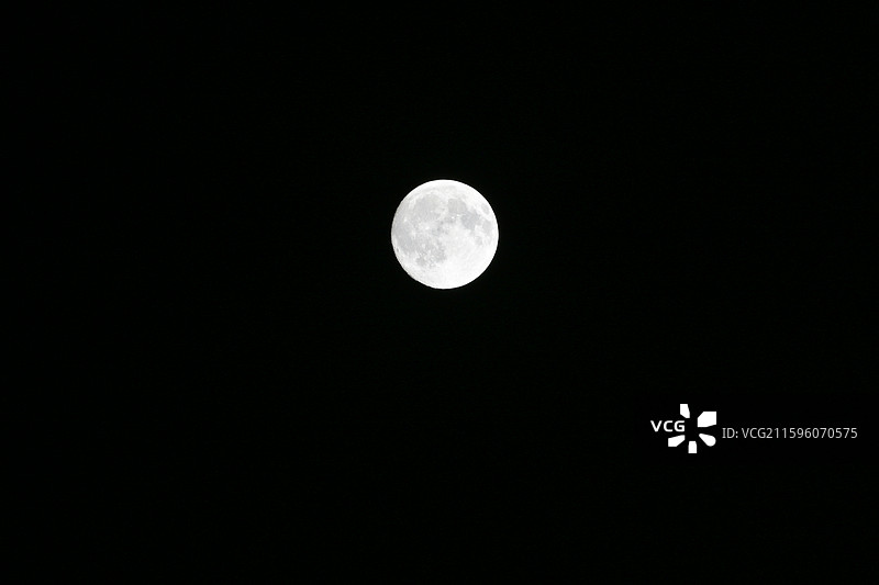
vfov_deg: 3.1
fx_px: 10985
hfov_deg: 4.6
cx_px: 440
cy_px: 292
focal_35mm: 450
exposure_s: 1/200
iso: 125
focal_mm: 300
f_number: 6.3
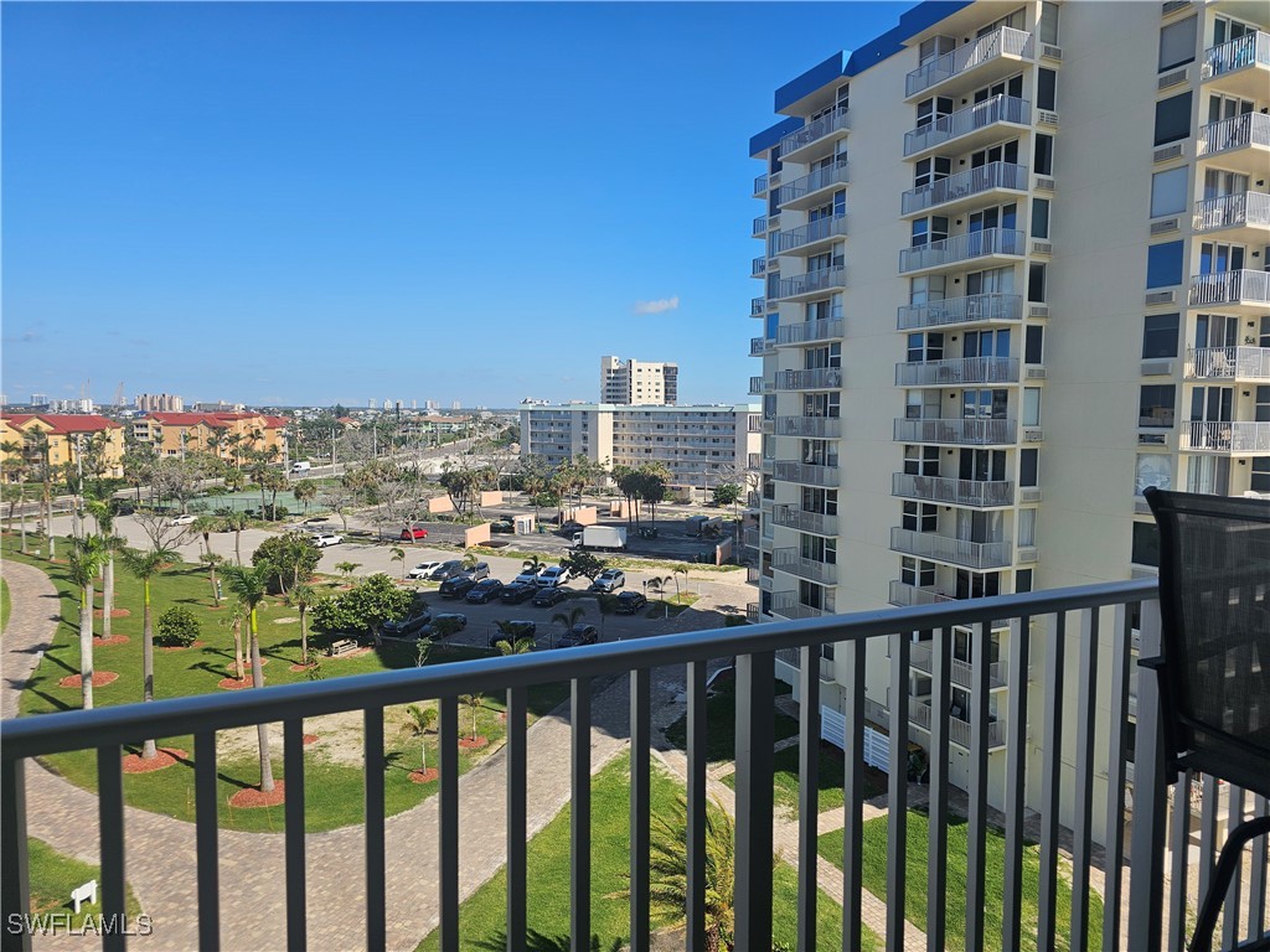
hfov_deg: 73.9
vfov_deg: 58.9
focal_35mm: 23
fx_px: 844
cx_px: 635
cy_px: 476
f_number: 1.7
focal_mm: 6.3
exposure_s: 1/912
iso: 10
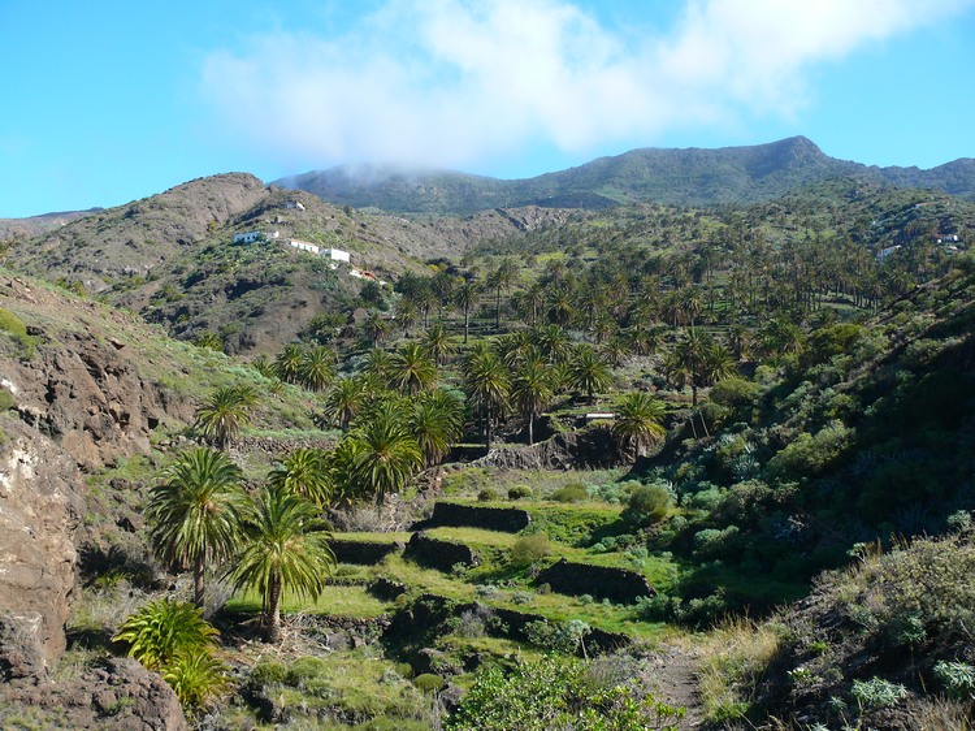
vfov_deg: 40.7
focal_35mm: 35
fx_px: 986
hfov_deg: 52.6
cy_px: 366
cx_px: 488
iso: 100
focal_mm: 7.4
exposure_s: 1/200
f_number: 4
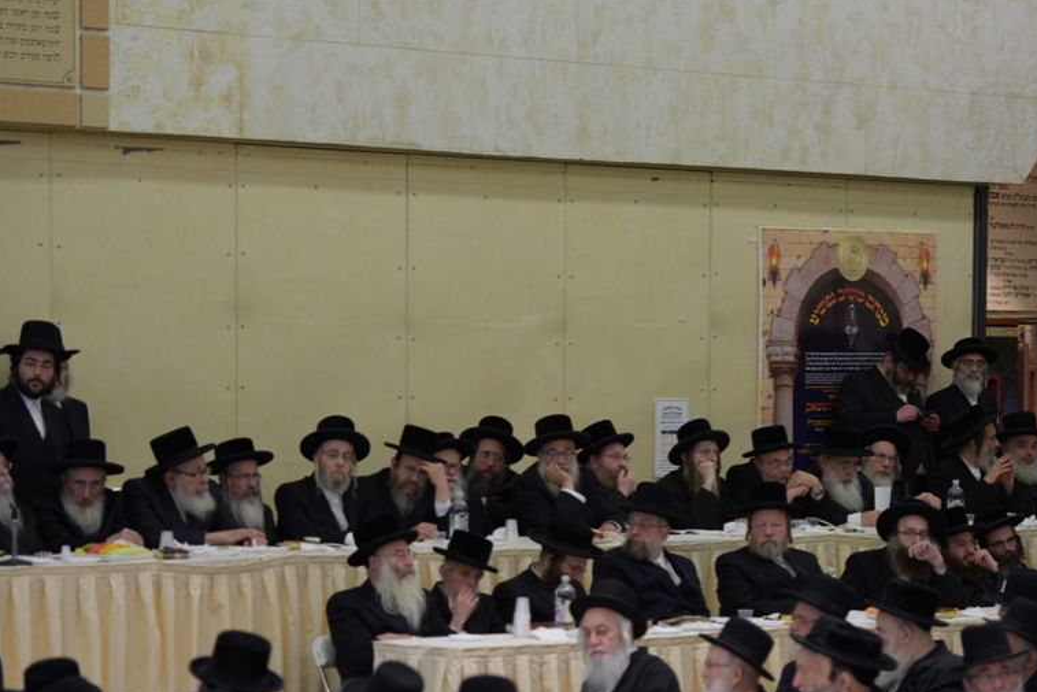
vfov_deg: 9.9
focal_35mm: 138
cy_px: 420
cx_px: 612
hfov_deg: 14.9
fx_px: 3976
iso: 500
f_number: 2.8
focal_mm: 102
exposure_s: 1/125
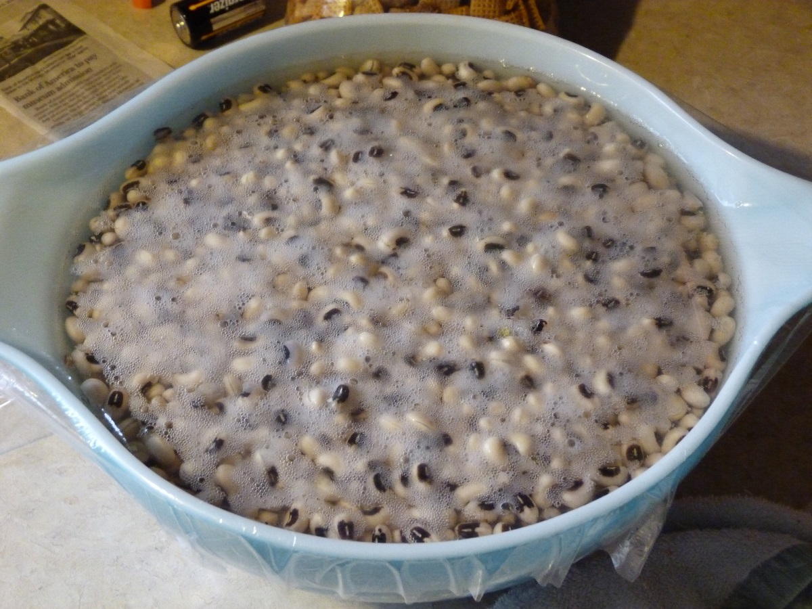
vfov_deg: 26.6
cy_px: 304
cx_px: 406
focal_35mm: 55
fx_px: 1290
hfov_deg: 34.9
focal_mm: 10
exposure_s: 1/25
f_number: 3.2
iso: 800
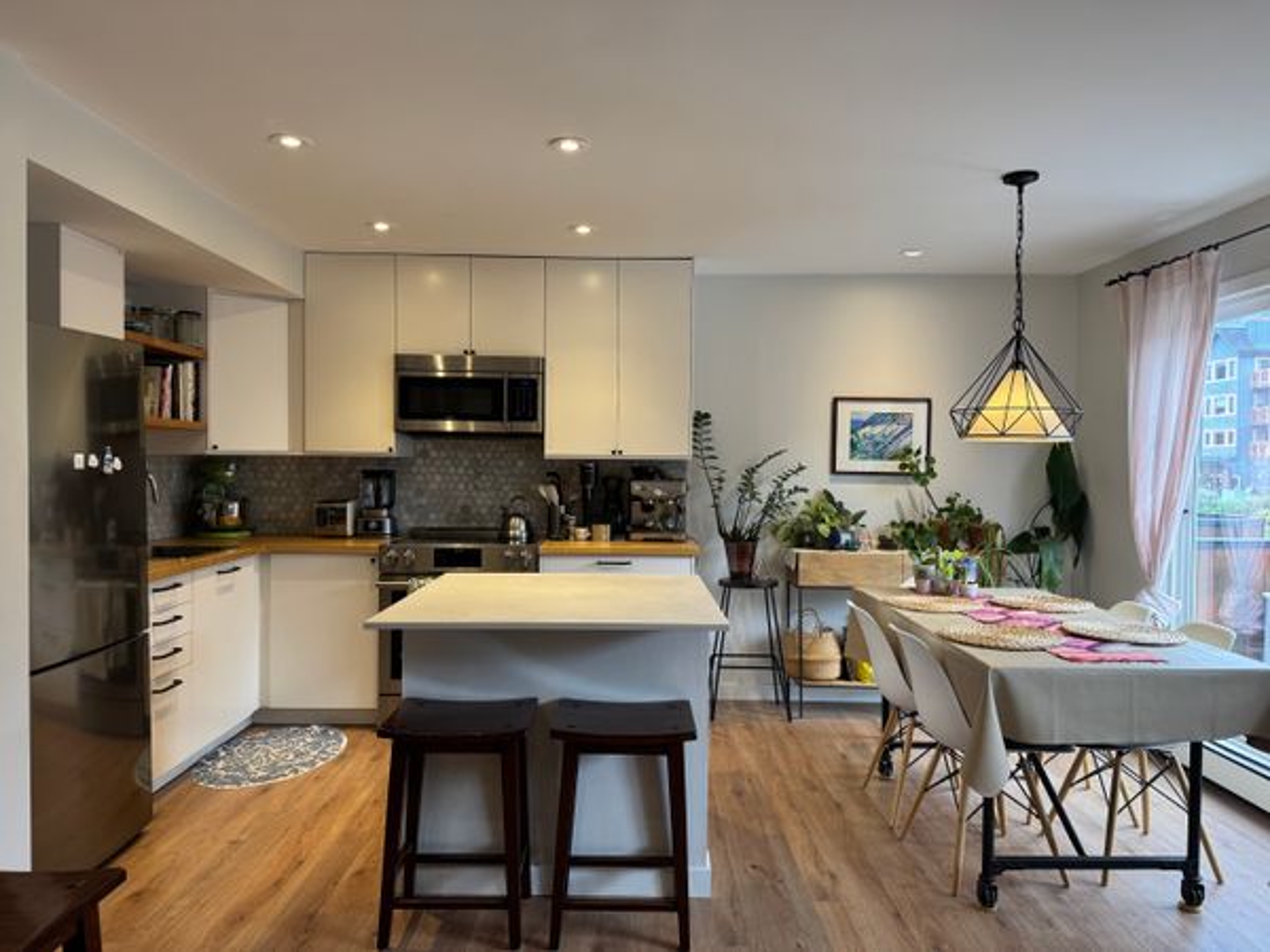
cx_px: 635
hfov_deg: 71.6
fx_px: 881
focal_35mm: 24
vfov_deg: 56.8
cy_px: 476
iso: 125
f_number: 1.78
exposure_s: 1/120
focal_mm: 6.76
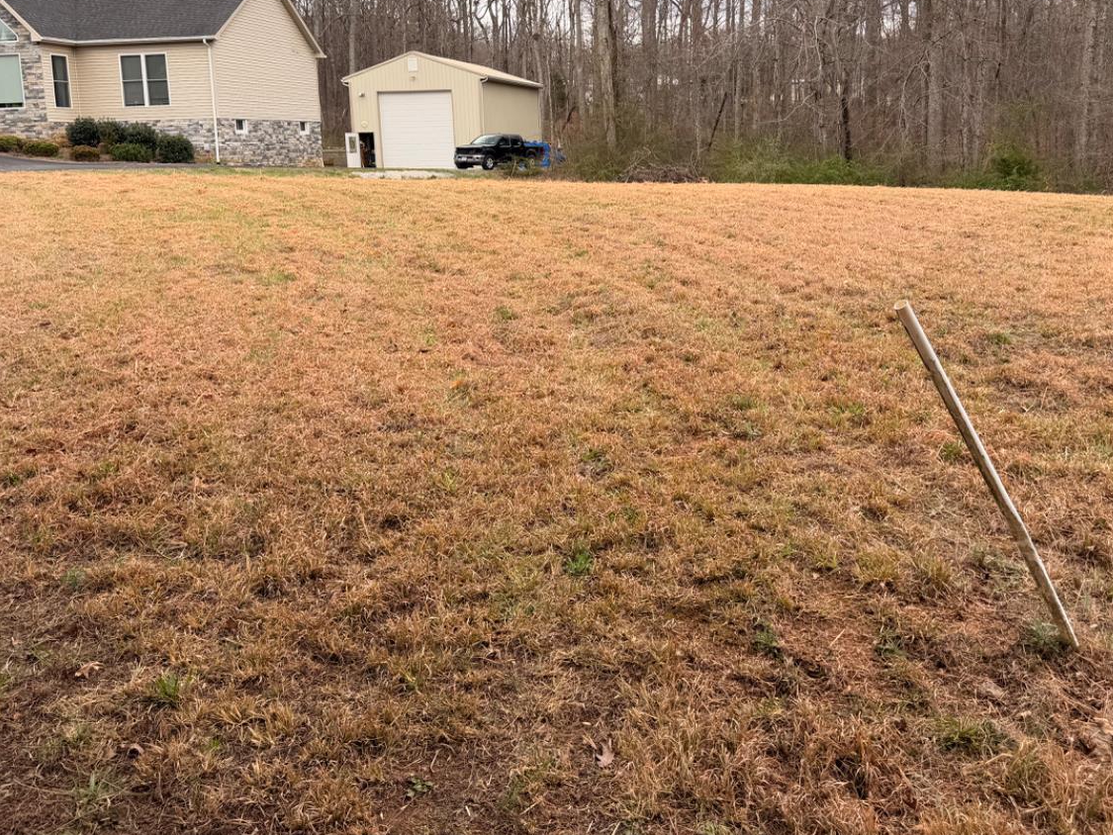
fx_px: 1029
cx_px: 612
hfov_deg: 56.7
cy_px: 288
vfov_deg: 43.6
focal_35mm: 32
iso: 80
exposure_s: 1/563
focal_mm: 6.76
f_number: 1.78
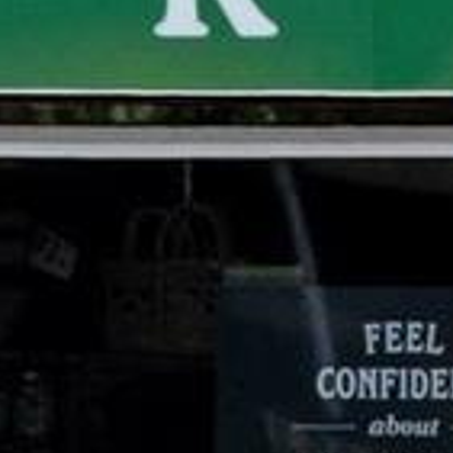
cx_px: 411
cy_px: -299
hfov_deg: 0.8
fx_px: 32202
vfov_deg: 0.8
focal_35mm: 2175
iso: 400
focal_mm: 160
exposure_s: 1/400
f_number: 9
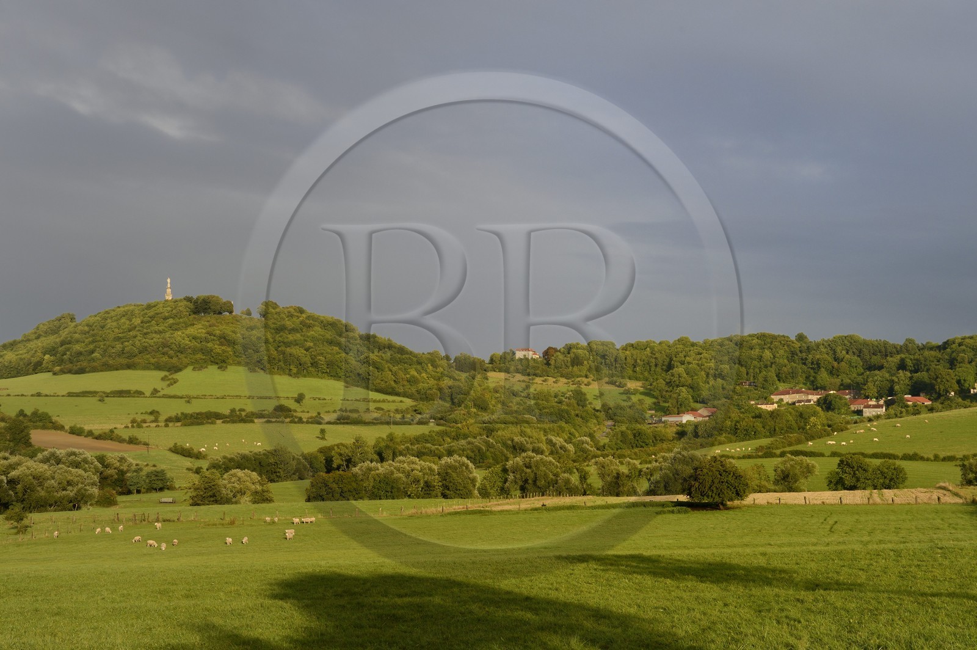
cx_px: 488
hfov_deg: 32.4
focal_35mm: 62
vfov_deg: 21.9
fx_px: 1681
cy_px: 325
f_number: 11
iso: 200
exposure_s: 1/200
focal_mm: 62
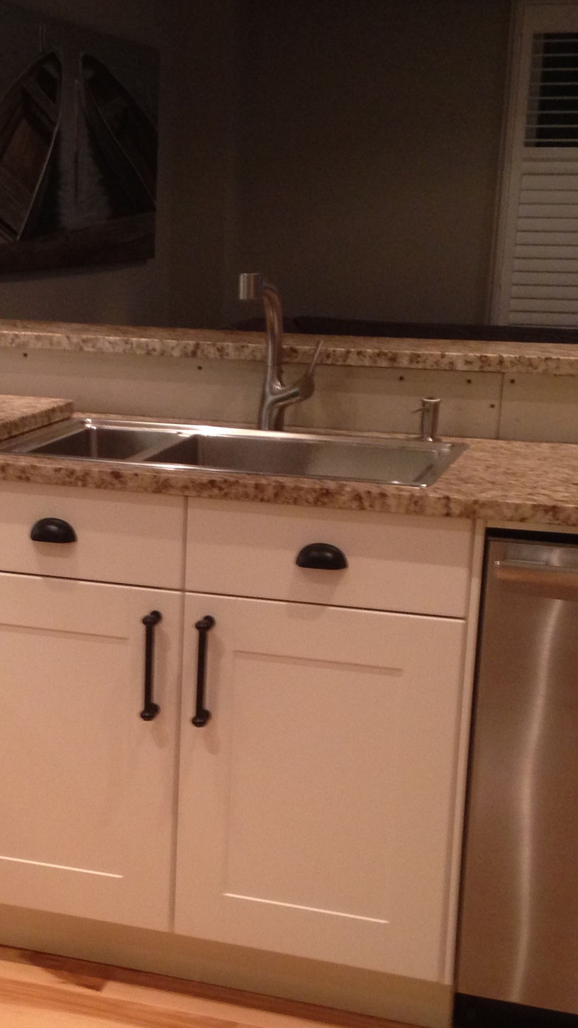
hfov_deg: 19.2
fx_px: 1690
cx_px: 126
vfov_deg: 33.8
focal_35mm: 62
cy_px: 581
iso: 160
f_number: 2.4
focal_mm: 4.12
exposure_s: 1/20
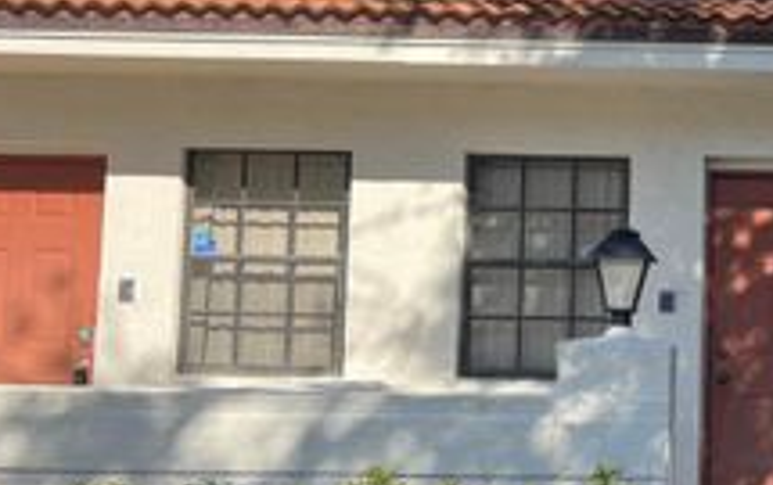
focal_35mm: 64
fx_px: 1350
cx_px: 733
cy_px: 253
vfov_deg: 20.4
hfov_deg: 30.2
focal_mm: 5.7
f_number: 1.5
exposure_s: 1/2123
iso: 50
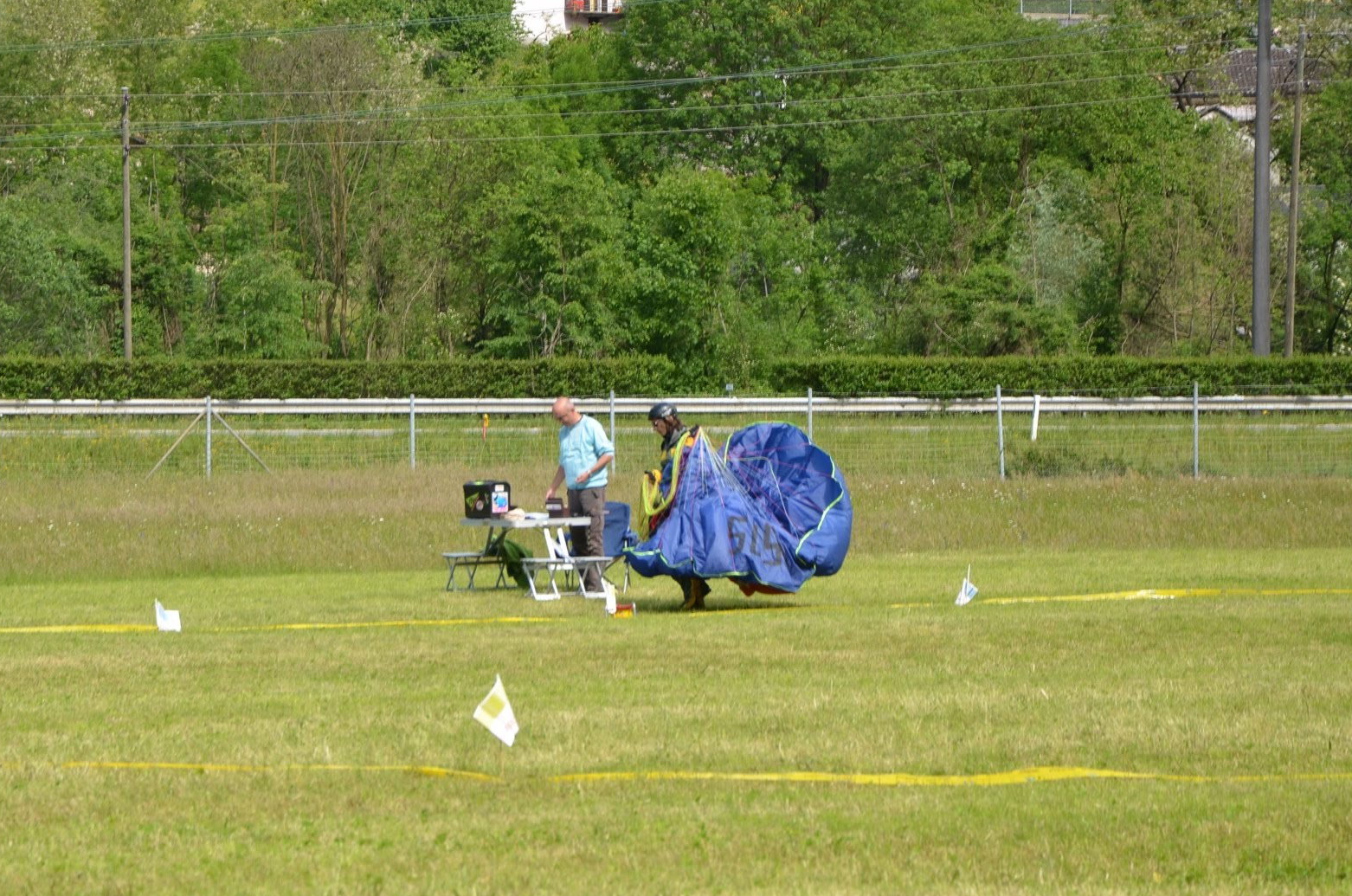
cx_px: 622
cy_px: 406
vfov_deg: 6.8
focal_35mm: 202
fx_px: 7558
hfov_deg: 10.2
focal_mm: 105
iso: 200
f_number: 8
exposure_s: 1/250
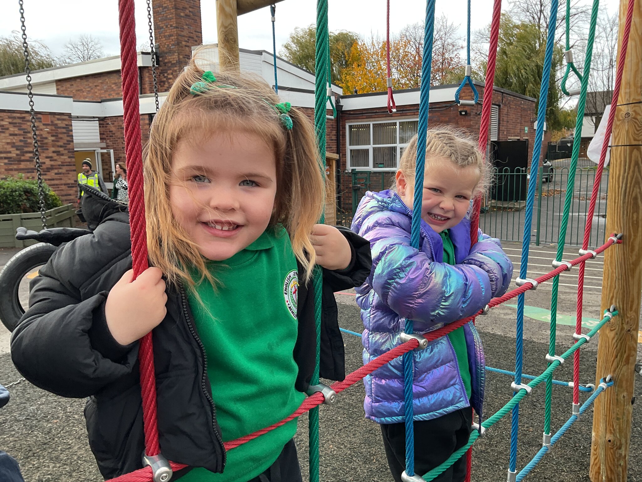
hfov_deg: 61.7
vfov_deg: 48.2
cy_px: 241
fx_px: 538
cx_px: 321
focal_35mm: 29
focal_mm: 3
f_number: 1.8
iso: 16
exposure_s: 1/100
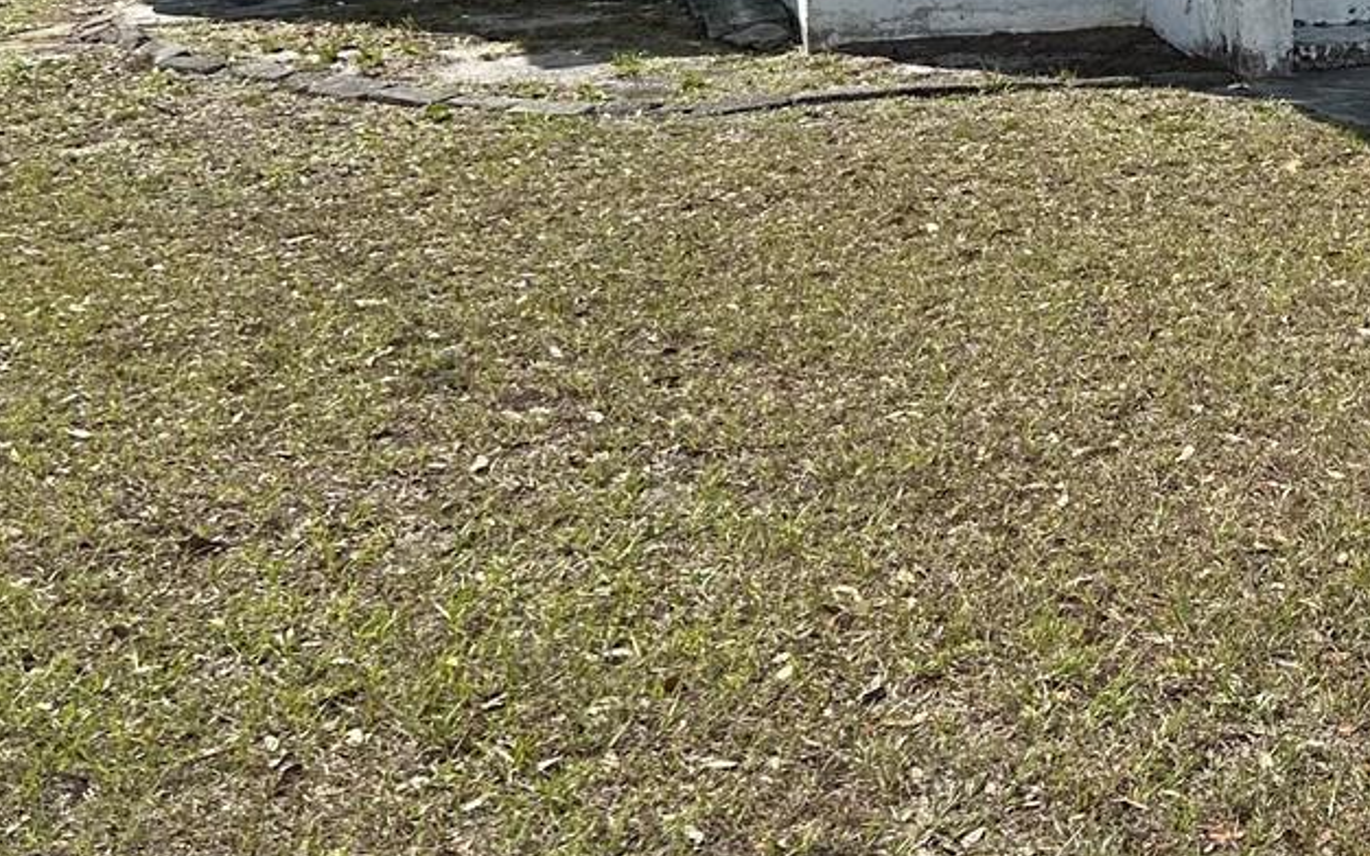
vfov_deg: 19.3
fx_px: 2426
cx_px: 1574
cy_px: -53
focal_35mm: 65
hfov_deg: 28.2
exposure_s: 1/3861
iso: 80
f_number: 1.78
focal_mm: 6.86
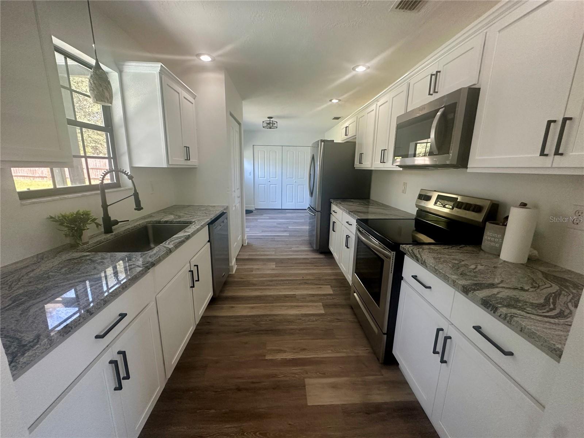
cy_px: 219
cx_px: 292
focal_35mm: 14
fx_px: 236
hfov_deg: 102.1
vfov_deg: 85.7
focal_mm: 2.22
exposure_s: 1/99
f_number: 2.2
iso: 250
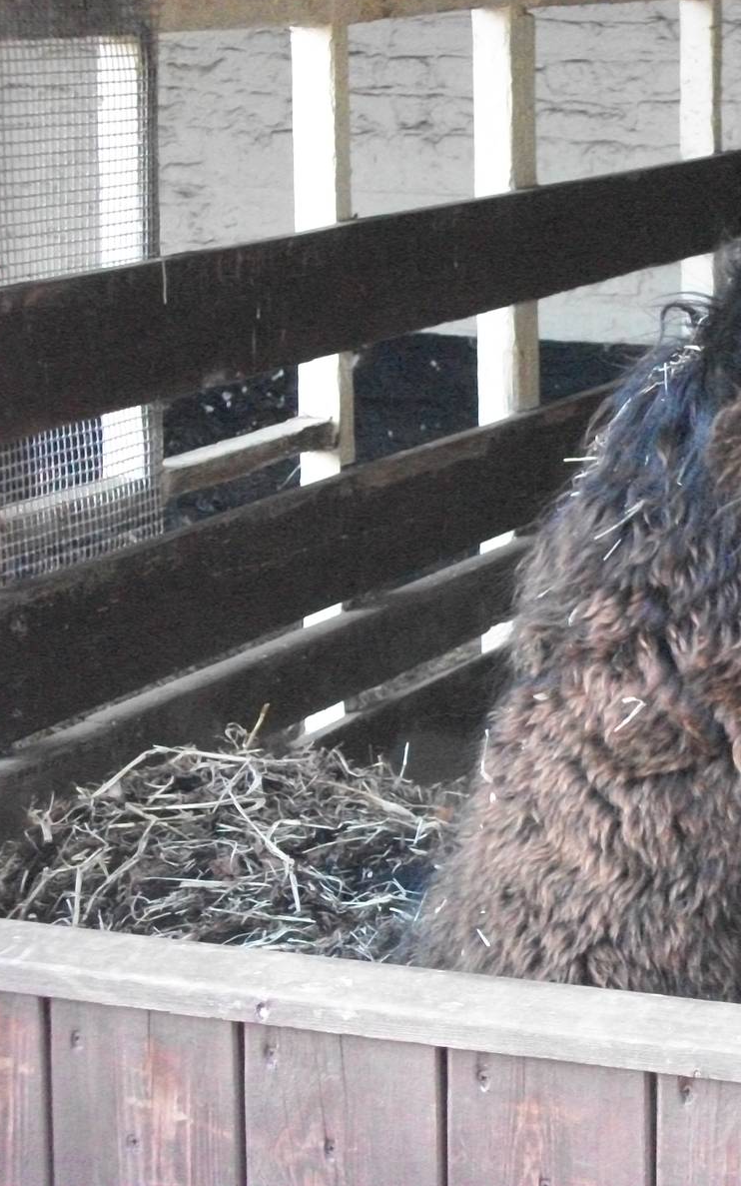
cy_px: 594
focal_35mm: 110
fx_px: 3554
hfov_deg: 11.7
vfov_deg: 18.9
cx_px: 789
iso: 800
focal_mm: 13.7
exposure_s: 1/50
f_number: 4.6
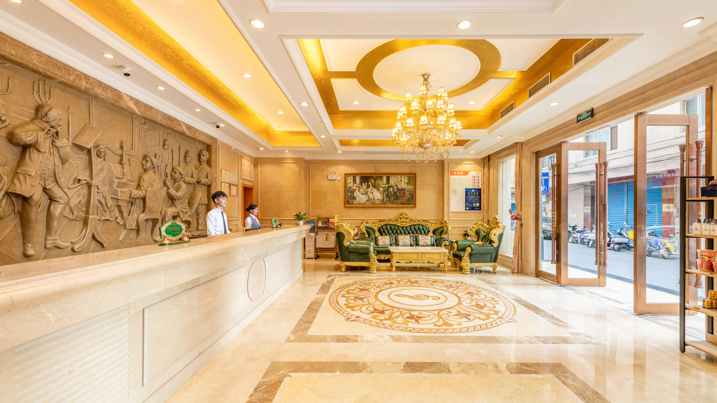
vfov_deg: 70.4
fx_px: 285
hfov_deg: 103.0
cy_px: 217
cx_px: 364
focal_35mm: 15
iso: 200
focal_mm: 14
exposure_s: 1/10
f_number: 7.1
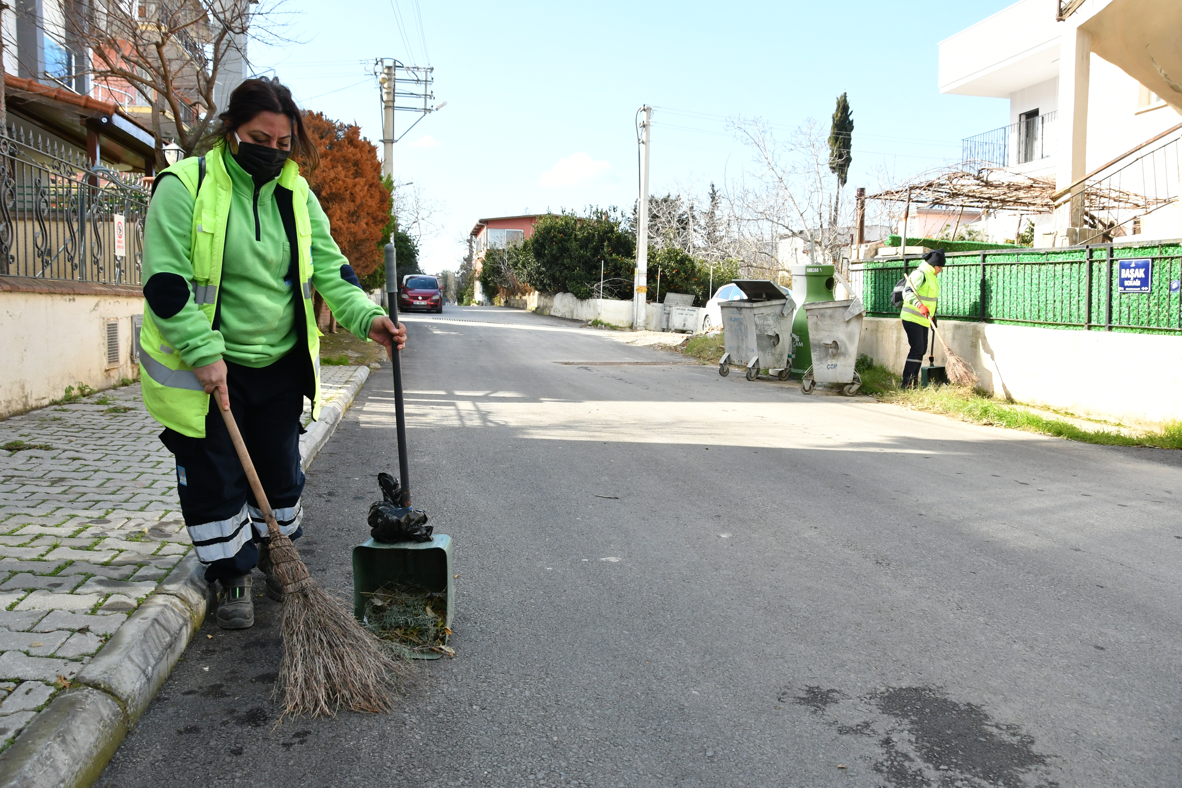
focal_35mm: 27
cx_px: 591
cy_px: 394
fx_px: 886
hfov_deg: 67.4
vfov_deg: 47.9
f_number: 5.6
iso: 800
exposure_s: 1/1250
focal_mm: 18
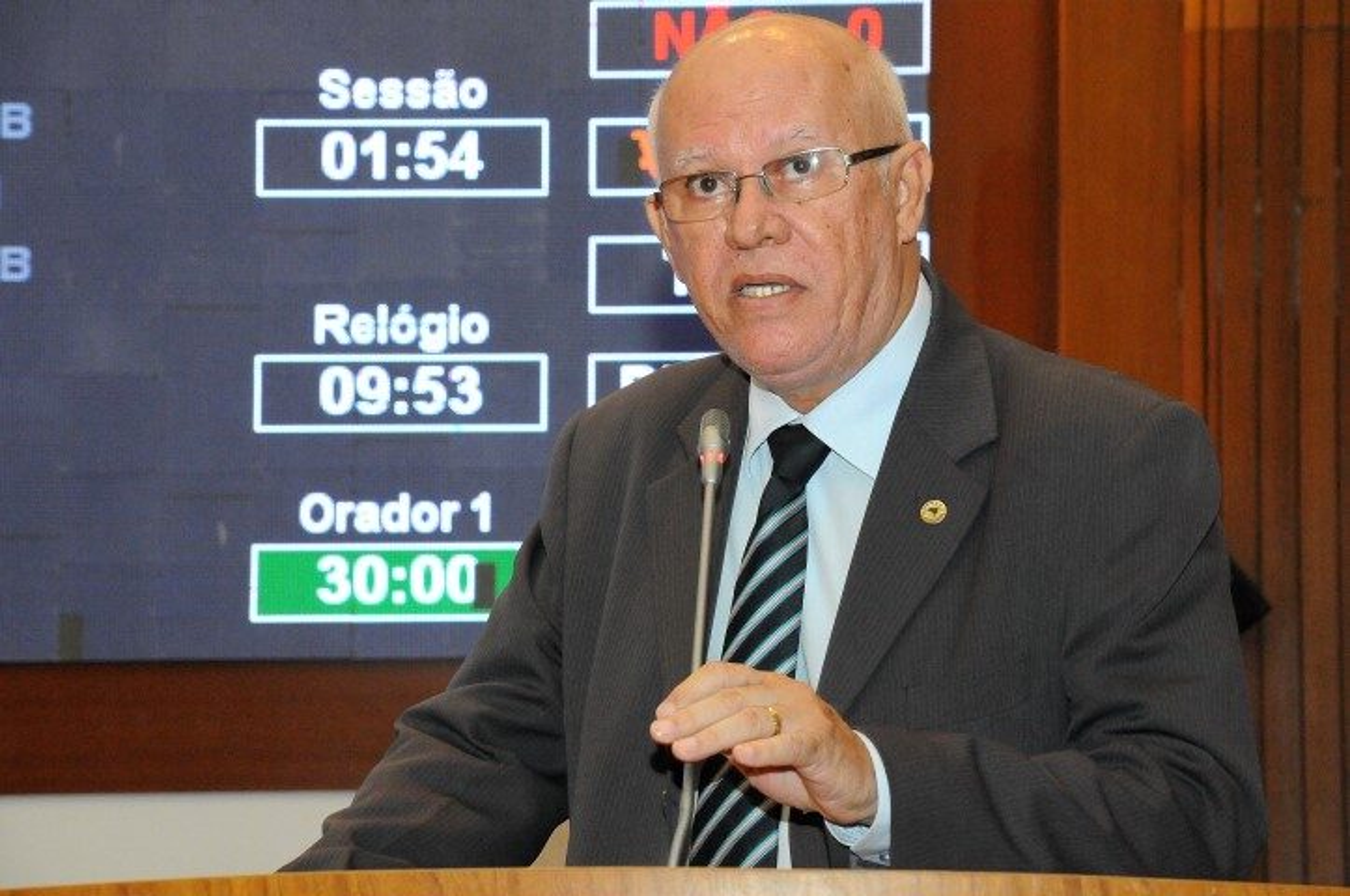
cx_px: 675
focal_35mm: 158
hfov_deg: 13.1
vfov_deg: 8.7
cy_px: 448
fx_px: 5898
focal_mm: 105
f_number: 9
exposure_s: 1/80
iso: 3200
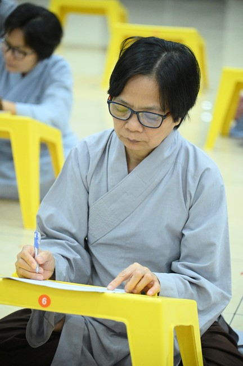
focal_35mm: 120
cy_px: 183
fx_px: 1218
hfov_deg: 11.4
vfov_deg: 17.1
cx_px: 122
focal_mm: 120
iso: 12800
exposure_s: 1/200
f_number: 4
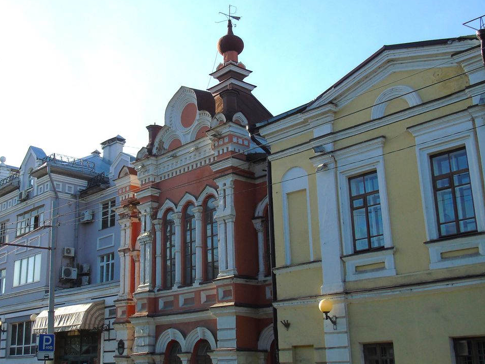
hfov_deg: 43.7
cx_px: 199
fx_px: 603
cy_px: 198
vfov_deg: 33.6
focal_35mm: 43
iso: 80
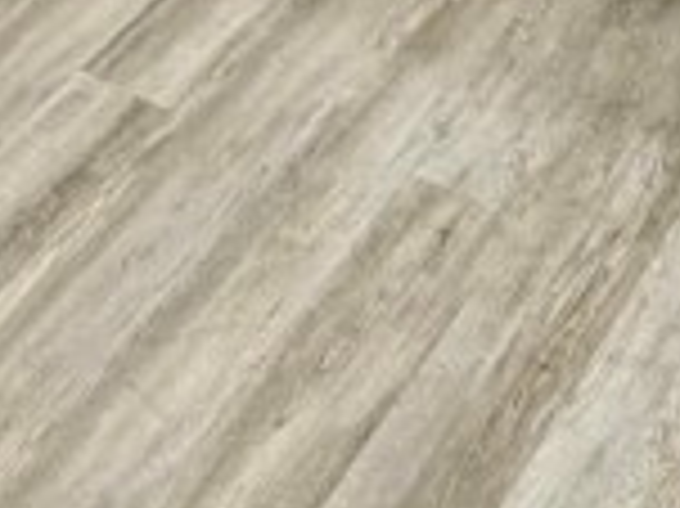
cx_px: 608
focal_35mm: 95
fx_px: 1865
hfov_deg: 20.3
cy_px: -566
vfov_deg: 13.1
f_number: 2.2
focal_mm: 2.22
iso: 250
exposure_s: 1/120
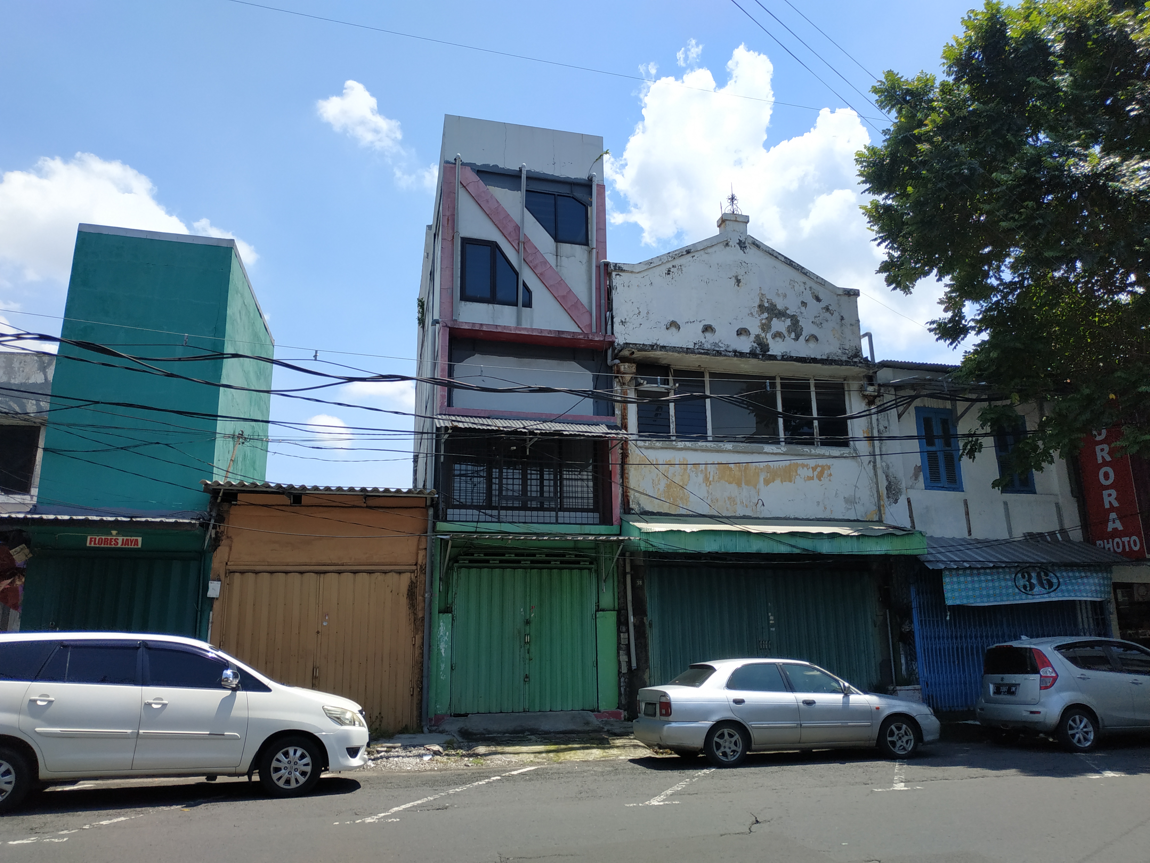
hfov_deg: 71.6
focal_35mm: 24
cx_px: 575
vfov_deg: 56.8
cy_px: 432
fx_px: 797
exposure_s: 1/3258
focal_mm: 3.94
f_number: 1.9
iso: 250
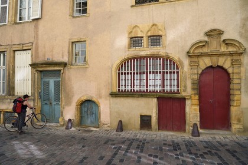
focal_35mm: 24
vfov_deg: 53.1
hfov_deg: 73.7
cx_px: 124
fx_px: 165
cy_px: 82
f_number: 7.1
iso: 200
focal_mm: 24
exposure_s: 1/320
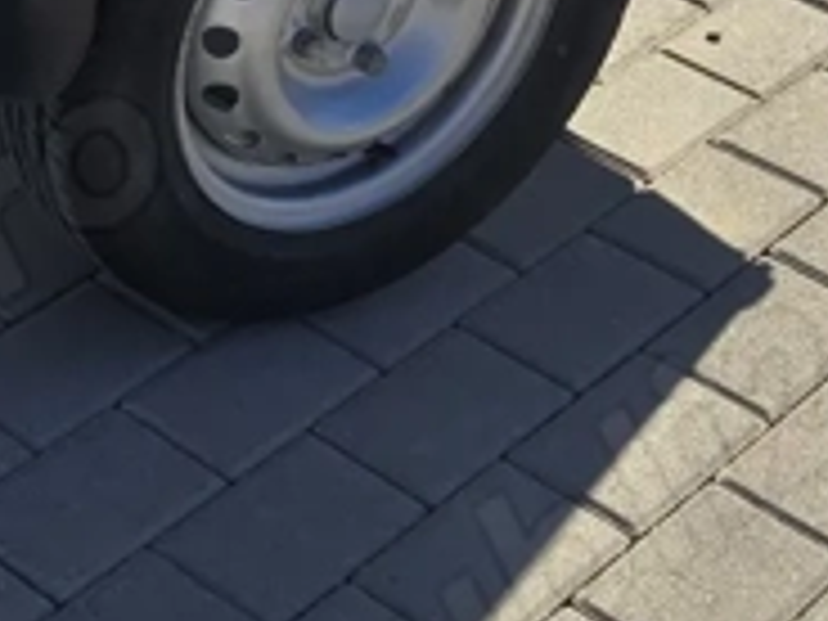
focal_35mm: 125
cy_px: -616
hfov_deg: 13.4
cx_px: -850
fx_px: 2990
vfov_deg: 10.8
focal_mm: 6.3
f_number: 1.7
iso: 12
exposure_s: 1/551
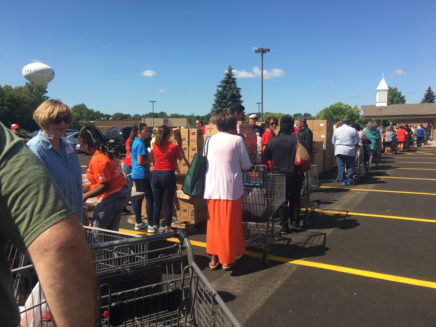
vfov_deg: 48.2
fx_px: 365
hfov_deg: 61.7
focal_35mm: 29
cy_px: 164
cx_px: 218
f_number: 2.2
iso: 25
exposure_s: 1/1183
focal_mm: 4.15
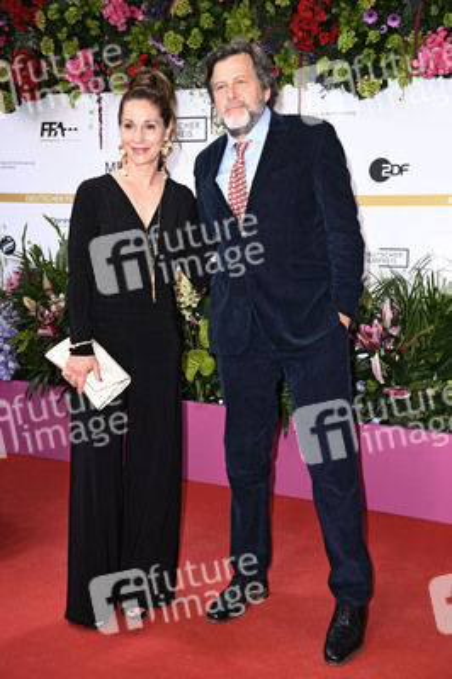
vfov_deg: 35.7
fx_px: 1056
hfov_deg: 24.2
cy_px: 340
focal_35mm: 56
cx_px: 226
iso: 500
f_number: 5.6
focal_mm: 56
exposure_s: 1/250
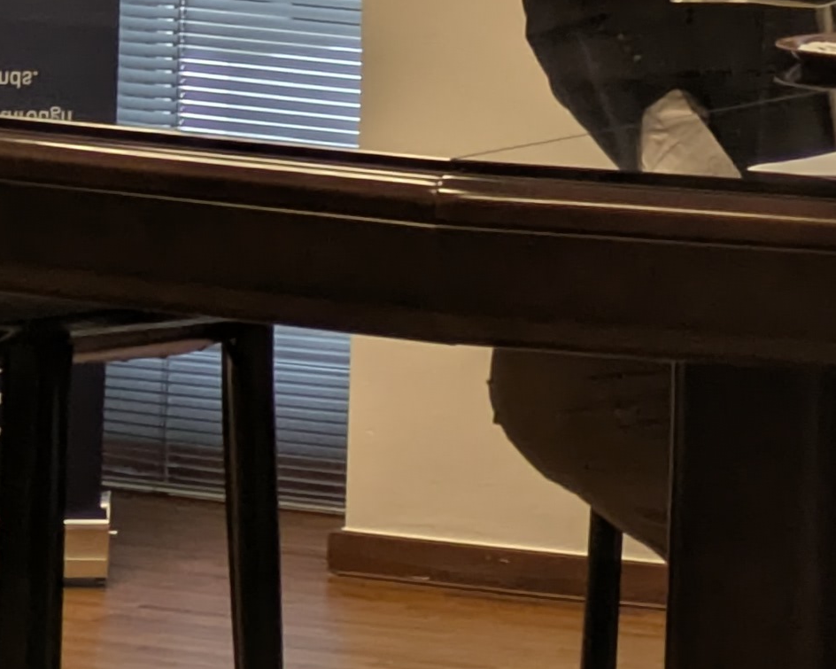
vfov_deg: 6.2
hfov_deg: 7.8
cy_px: -520
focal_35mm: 244
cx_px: 1194
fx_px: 6037
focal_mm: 5.43
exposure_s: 1/100
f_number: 1.89
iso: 72
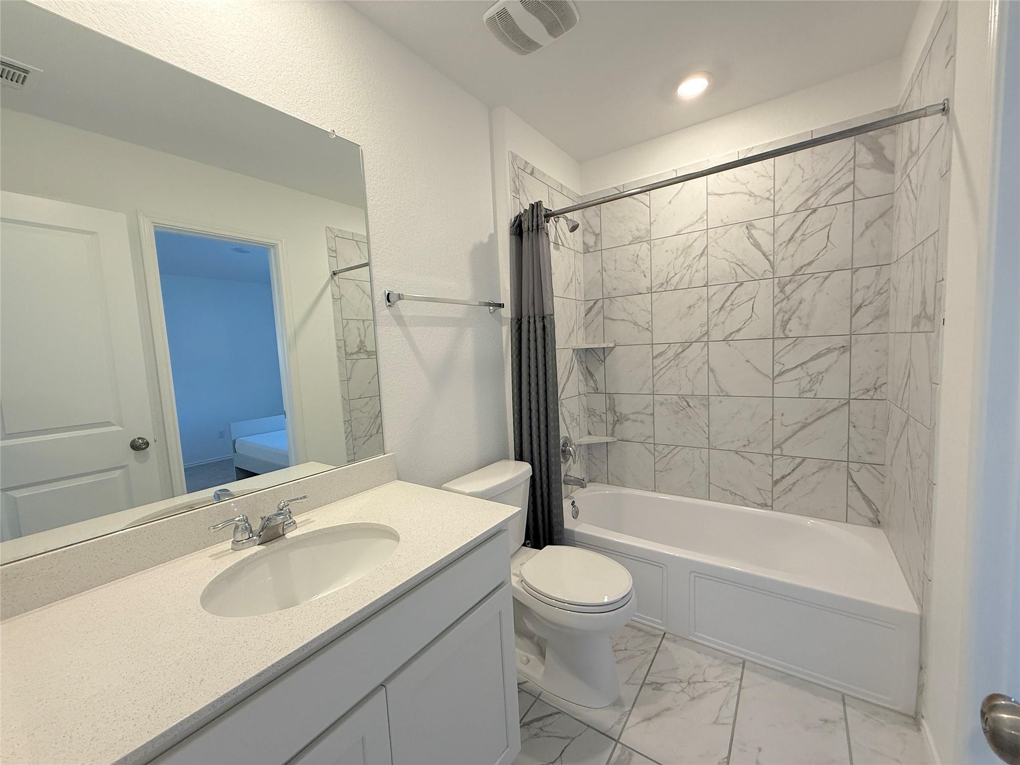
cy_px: 382
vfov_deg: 85.7
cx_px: 510
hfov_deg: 102.1
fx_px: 413
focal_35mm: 14
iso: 200
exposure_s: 1/120
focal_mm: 2.22
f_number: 2.2
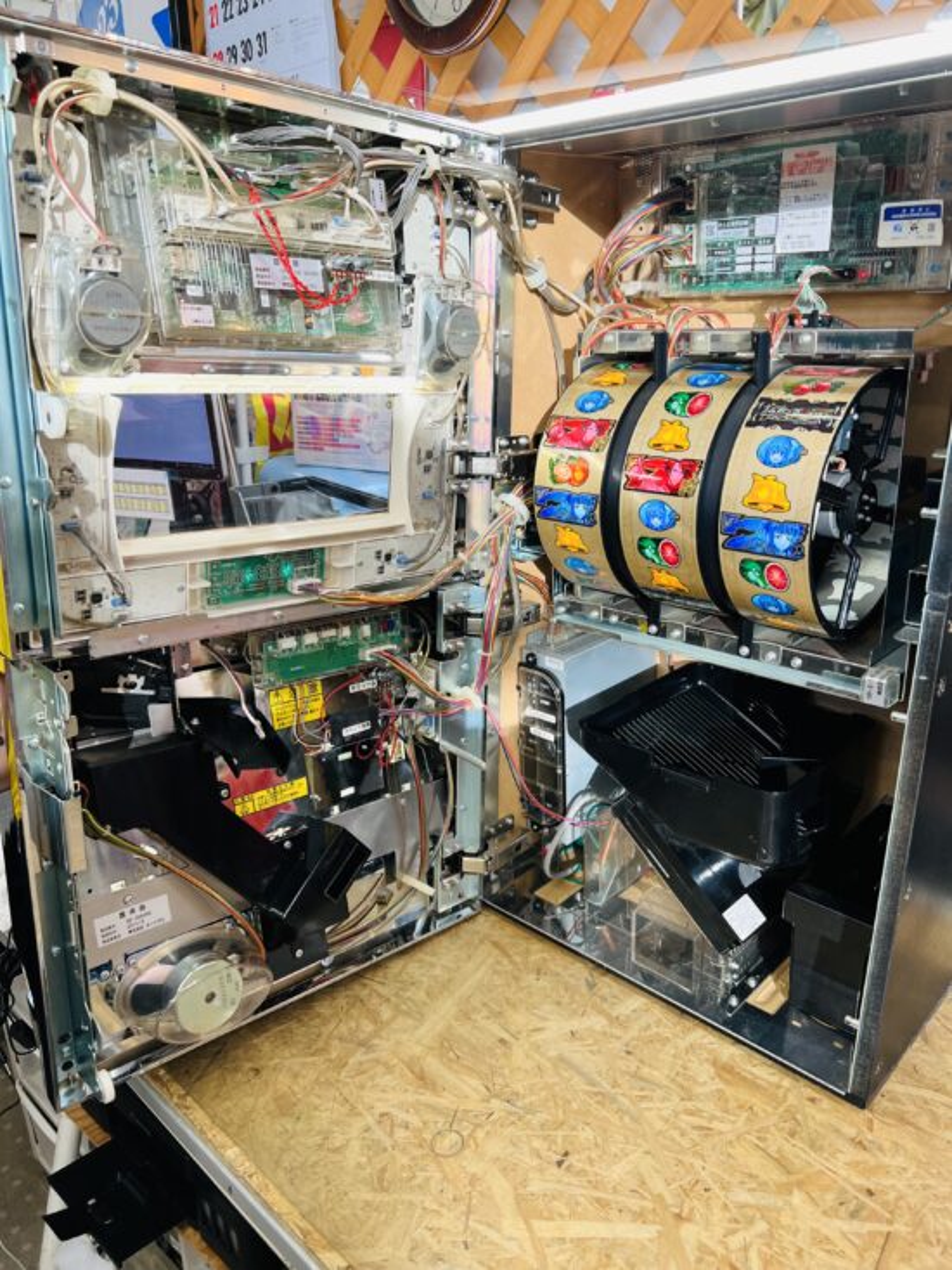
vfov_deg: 67.3
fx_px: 953
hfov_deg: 53.1
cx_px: 476
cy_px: 635
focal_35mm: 26
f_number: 1.5
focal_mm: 5.7
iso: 40
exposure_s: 1/63
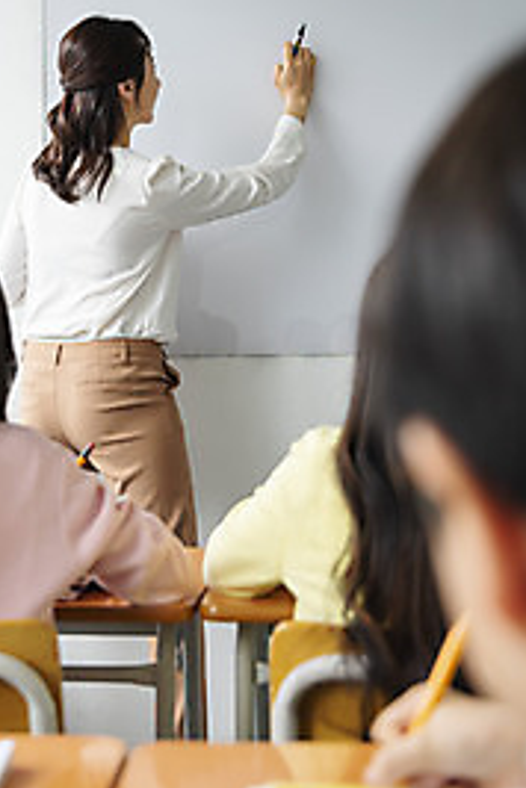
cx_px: 220
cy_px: 325
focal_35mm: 57
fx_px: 1249
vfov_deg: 35.0
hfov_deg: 23.8
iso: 640
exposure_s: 1/200
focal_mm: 38
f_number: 2.8
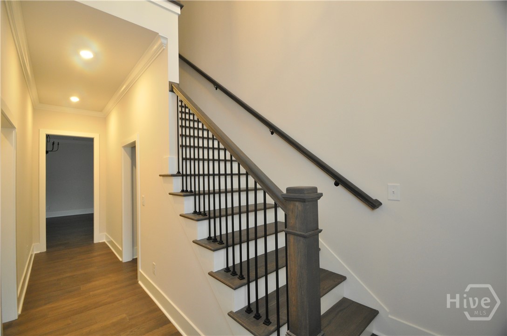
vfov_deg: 77.1
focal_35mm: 15
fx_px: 211
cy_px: 168
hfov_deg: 100.5
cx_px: 254
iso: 800
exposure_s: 1/60
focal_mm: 10
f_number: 4
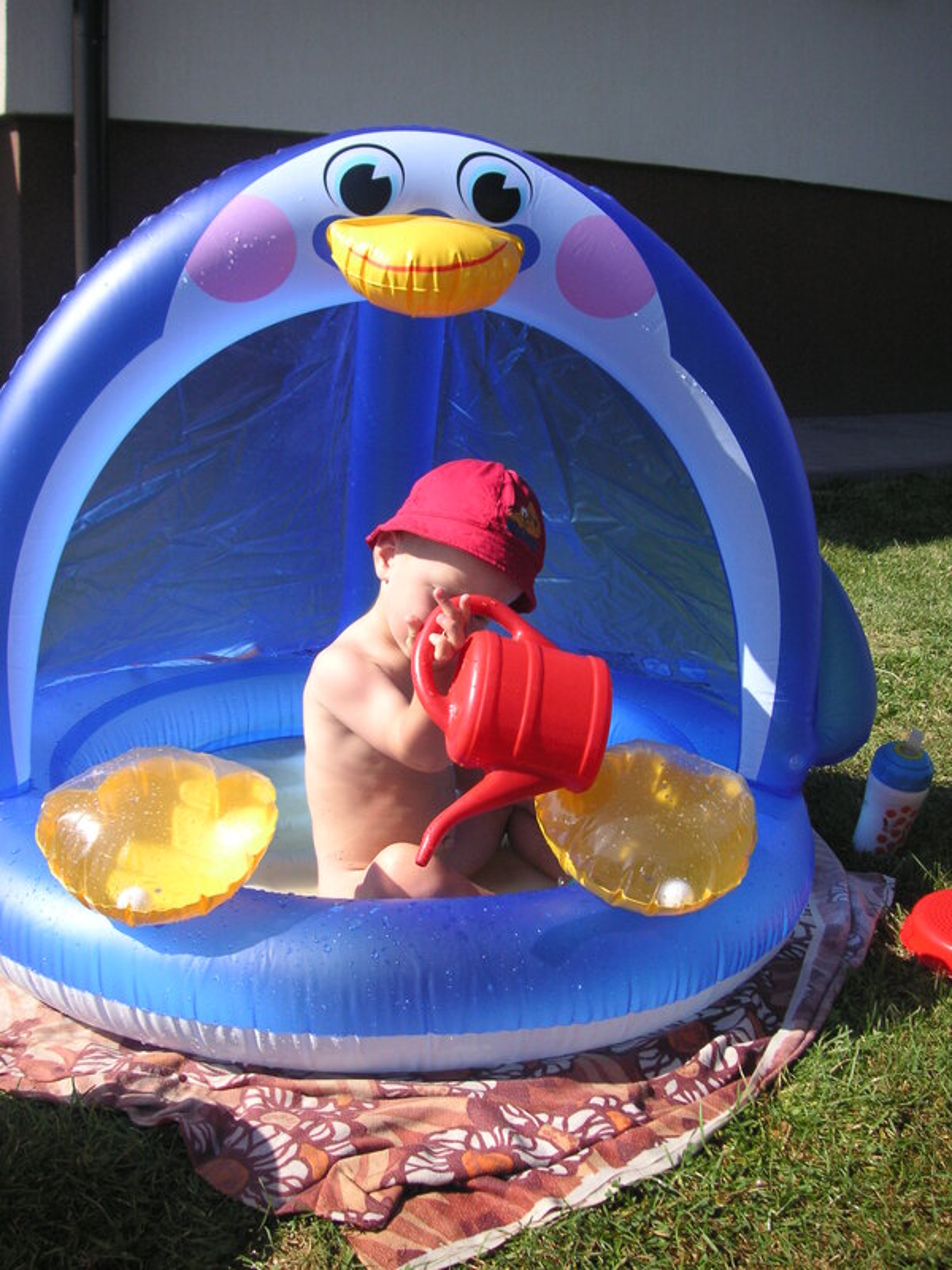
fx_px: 1357
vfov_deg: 50.1
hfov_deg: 38.7
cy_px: 635
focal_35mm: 37
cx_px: 476
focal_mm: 6.1
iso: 50
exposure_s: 1/180
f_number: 6.7
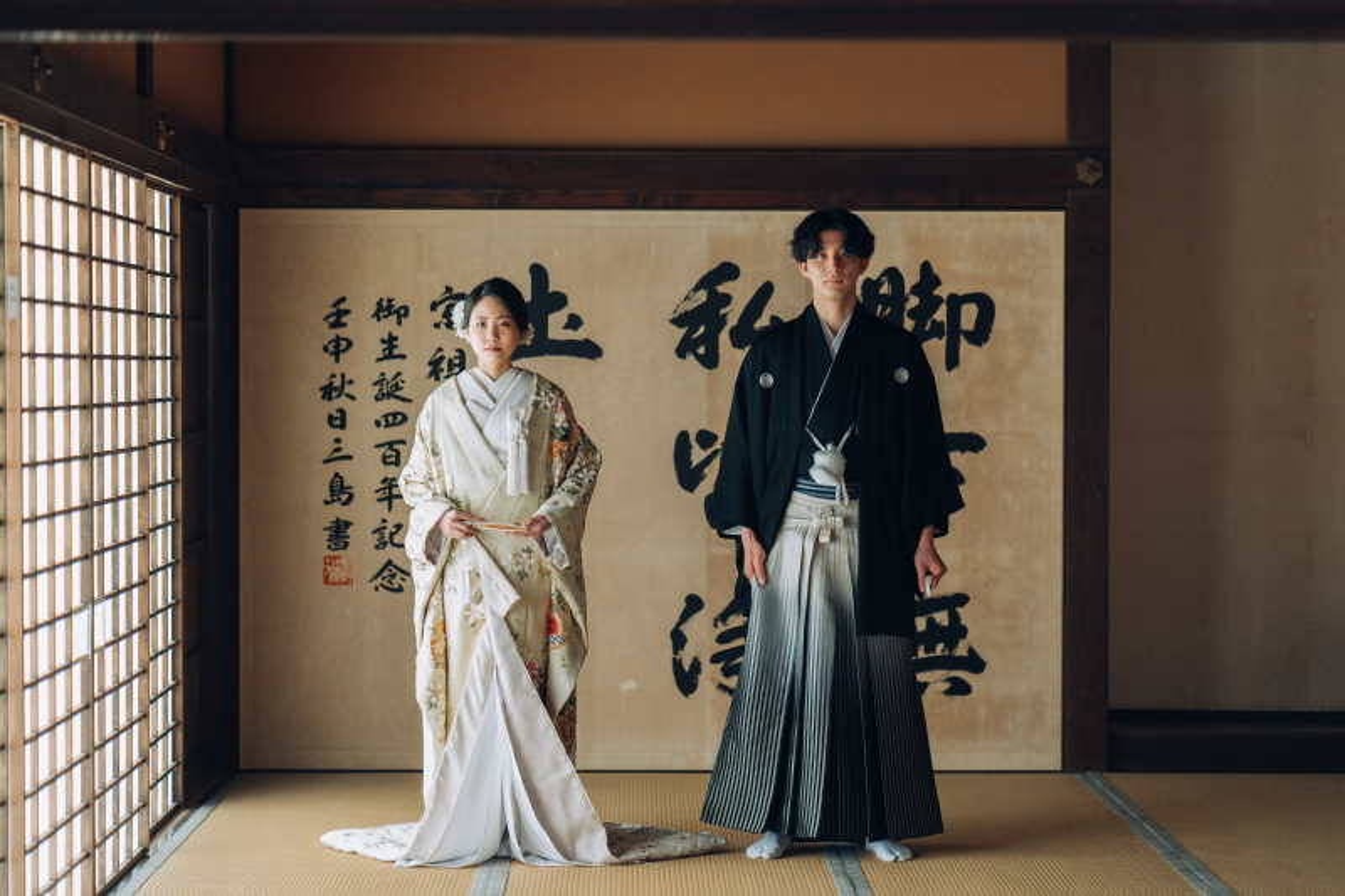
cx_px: 672
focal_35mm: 85
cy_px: 448
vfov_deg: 16.1
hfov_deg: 23.9
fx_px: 3175
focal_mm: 85
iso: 500
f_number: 1.8
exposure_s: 1/125
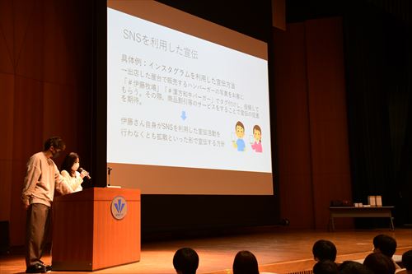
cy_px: 137
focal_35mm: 45
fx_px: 515
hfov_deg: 43.6
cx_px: 206
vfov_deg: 29.8
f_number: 4.5
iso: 800
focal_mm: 30
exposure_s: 1/30
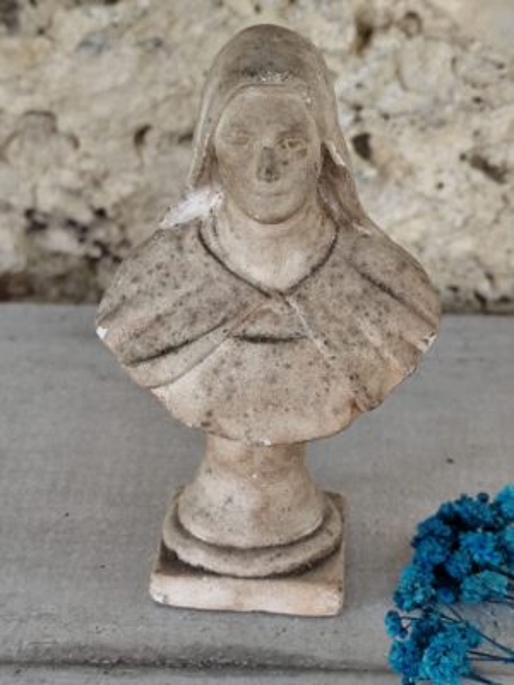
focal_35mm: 93
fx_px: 1841
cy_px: 342
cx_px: 257
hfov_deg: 15.9
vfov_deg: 21.1
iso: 250
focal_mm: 6.19
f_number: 1.65
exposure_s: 1/50
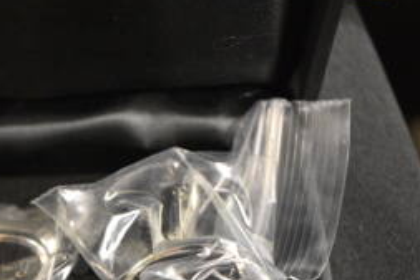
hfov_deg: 29.4
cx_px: 28
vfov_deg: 19.7
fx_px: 759
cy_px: 333
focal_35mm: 65
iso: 3200
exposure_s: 1/50
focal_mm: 18
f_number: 3.5
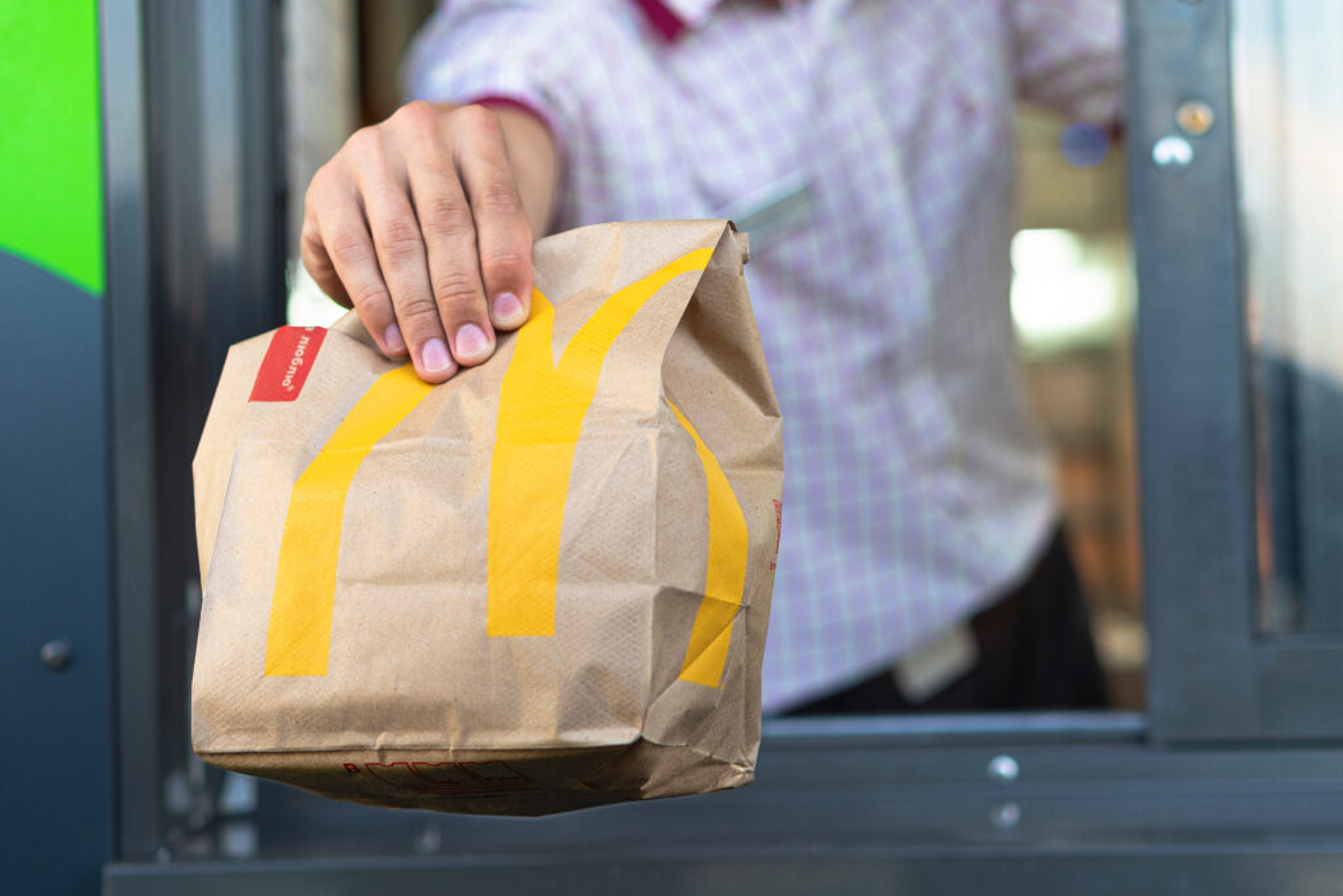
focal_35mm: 75
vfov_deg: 18.2
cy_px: 448
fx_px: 2798
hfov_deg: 27.0
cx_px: 672
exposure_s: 1/80
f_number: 2.2
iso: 100
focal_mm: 50
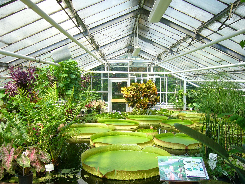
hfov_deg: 52.6
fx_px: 248
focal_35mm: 35
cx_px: 122
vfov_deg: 40.7
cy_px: 92
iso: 50
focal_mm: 5.8
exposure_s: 1/320
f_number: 2.8
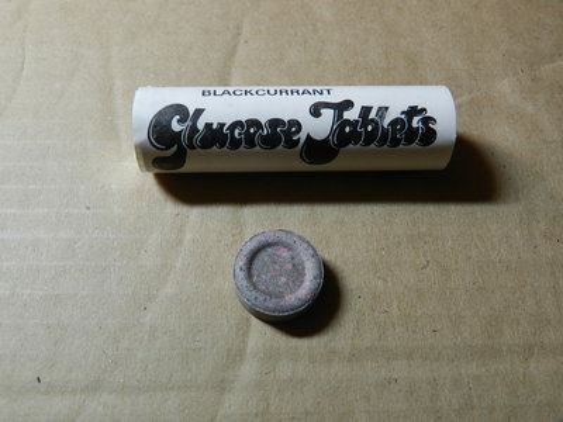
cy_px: 211
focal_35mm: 32
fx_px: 520
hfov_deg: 56.8
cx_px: 282
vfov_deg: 44.2
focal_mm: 5.6
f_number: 3.7
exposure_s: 1/30
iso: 220
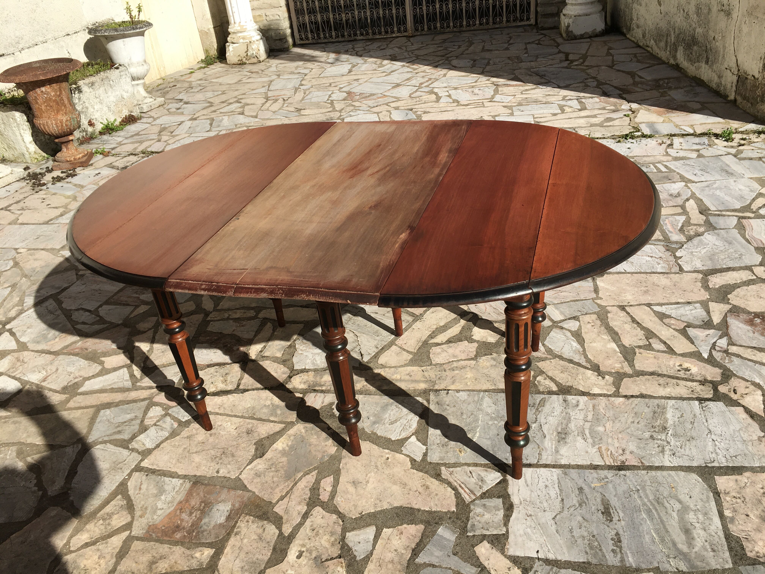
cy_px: 287
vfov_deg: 48.2
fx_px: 641
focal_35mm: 29
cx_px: 382
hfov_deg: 61.7
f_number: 2.2
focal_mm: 4.15
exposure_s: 1/1637
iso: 25
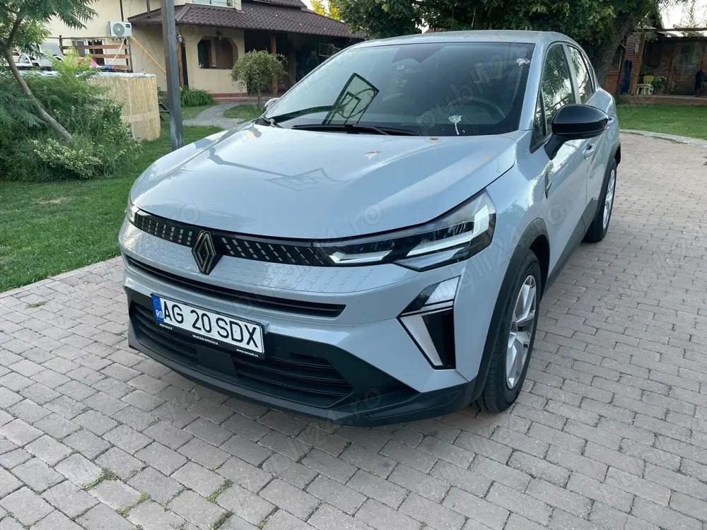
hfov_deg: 67.3
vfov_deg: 53.1
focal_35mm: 26
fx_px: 531
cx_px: 354
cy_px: 265
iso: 64
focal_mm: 4.2
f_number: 1.6
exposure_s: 1/121
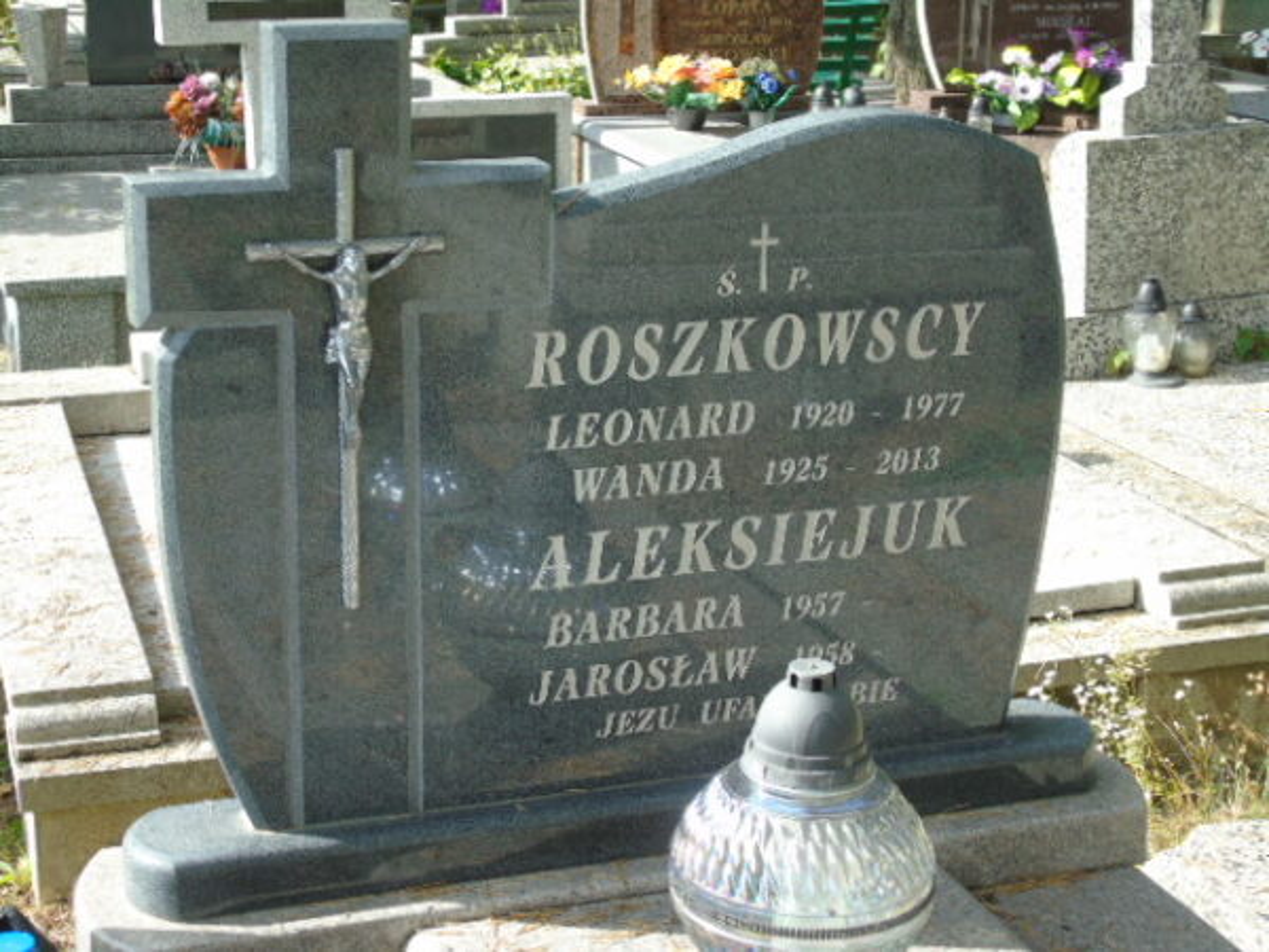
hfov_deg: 31.2
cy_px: 476
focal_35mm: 62
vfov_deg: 23.7
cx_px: 634
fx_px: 2273
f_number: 4.5
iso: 80
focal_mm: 11
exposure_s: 1/125
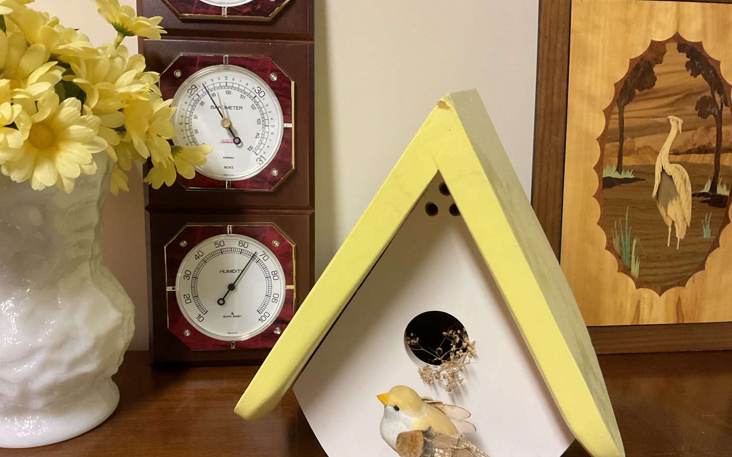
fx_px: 619
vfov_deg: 40.4
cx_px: 363
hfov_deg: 61.2
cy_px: 276
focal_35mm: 31
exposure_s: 1/60
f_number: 1.8
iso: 250
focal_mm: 3
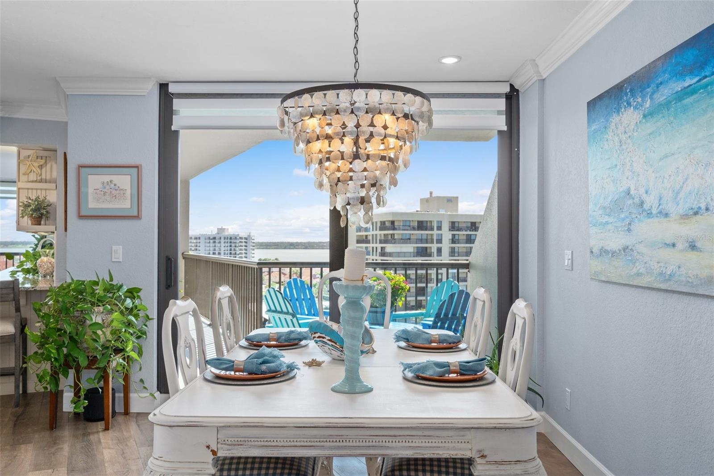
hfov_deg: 61.9
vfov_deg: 43.6
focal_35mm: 30
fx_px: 595
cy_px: 238
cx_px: 357
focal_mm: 30
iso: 640
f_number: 8
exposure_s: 1/25
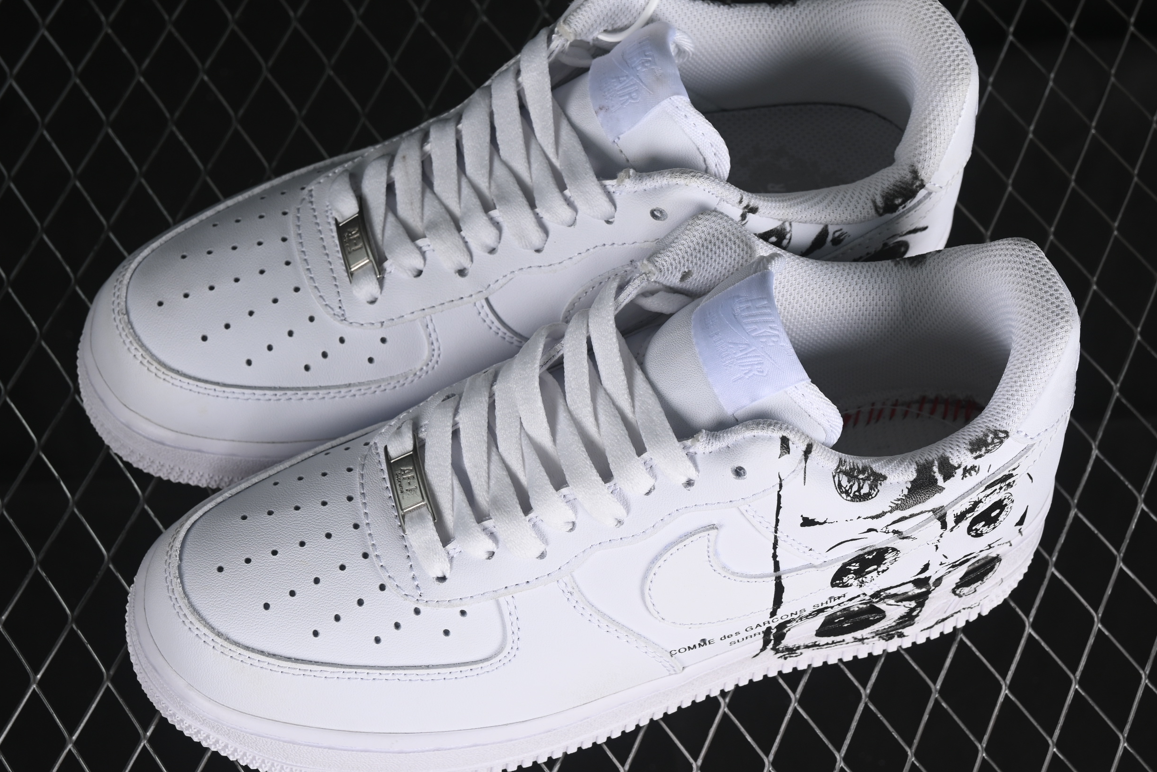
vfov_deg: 16.1
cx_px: 582
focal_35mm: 85
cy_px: 361
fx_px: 2732
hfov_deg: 23.9
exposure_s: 1/80
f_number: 8
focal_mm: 50
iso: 160
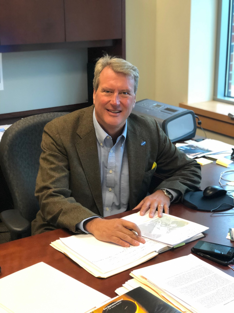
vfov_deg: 33.8
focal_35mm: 57
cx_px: 117
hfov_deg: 25.7
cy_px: 156
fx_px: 514
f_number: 2.8
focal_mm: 6.6
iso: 320
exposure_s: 1/30
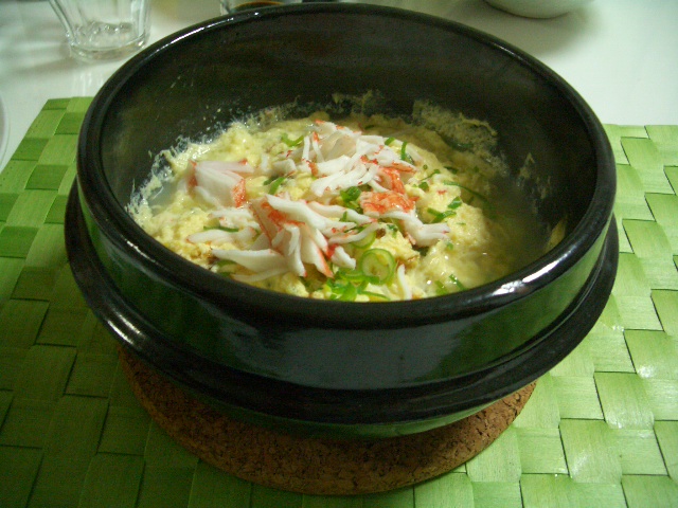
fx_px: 686
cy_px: 254
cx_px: 339
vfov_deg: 40.7
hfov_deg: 52.6
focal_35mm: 35
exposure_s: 1/25
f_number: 2.6
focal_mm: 5.8
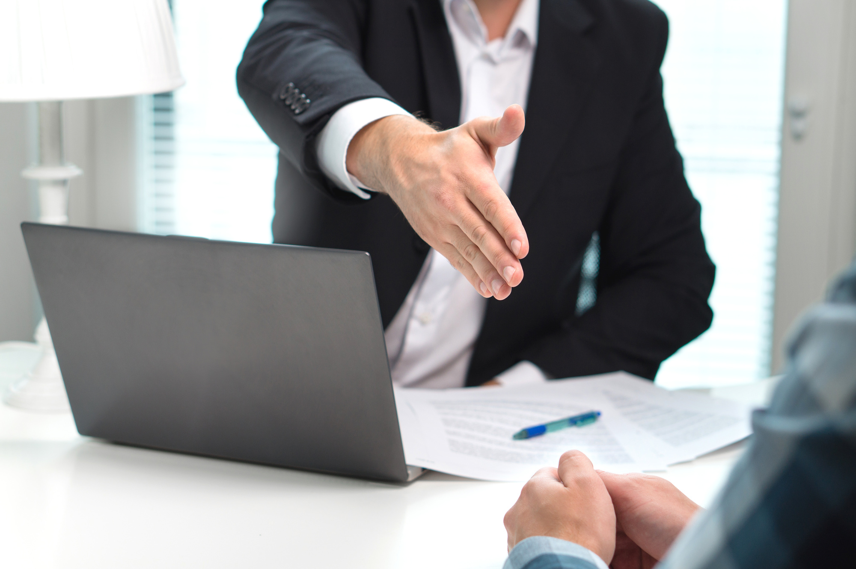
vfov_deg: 18.2
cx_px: 428
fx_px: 1782
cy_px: 284
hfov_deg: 27.0
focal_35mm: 75
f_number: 2.8
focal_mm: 50
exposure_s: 1/50
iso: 100
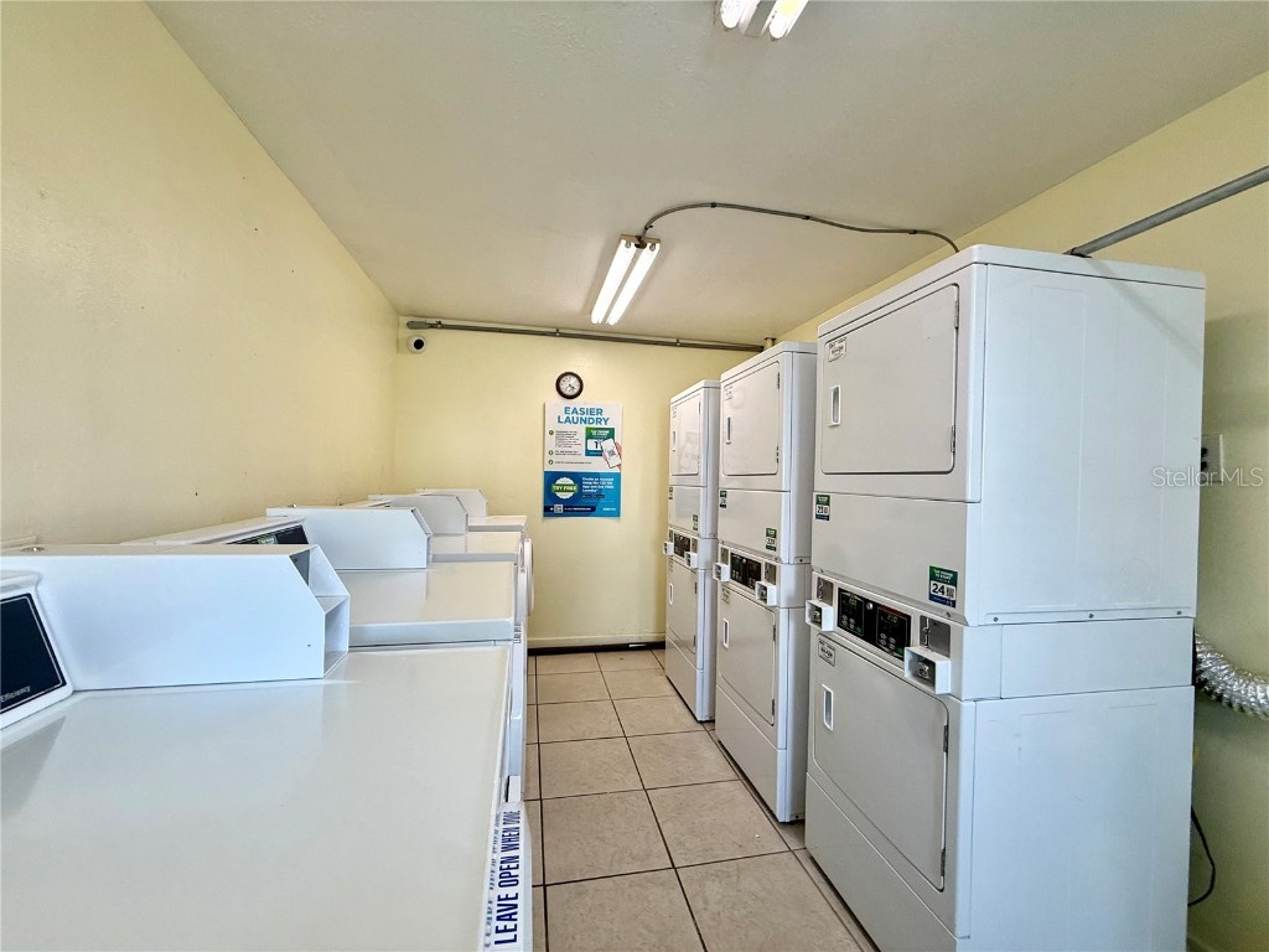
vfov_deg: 85.7
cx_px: 634
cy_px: 476
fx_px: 513
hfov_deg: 102.1
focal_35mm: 14
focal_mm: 2.22
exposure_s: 1/120
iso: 160
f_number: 2.2
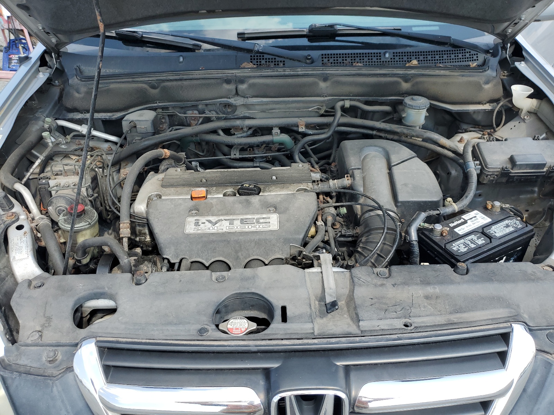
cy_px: 208
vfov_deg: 53.1
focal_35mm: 26
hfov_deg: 67.3
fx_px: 416
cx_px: 277
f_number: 1.5
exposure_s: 1/1111
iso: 50
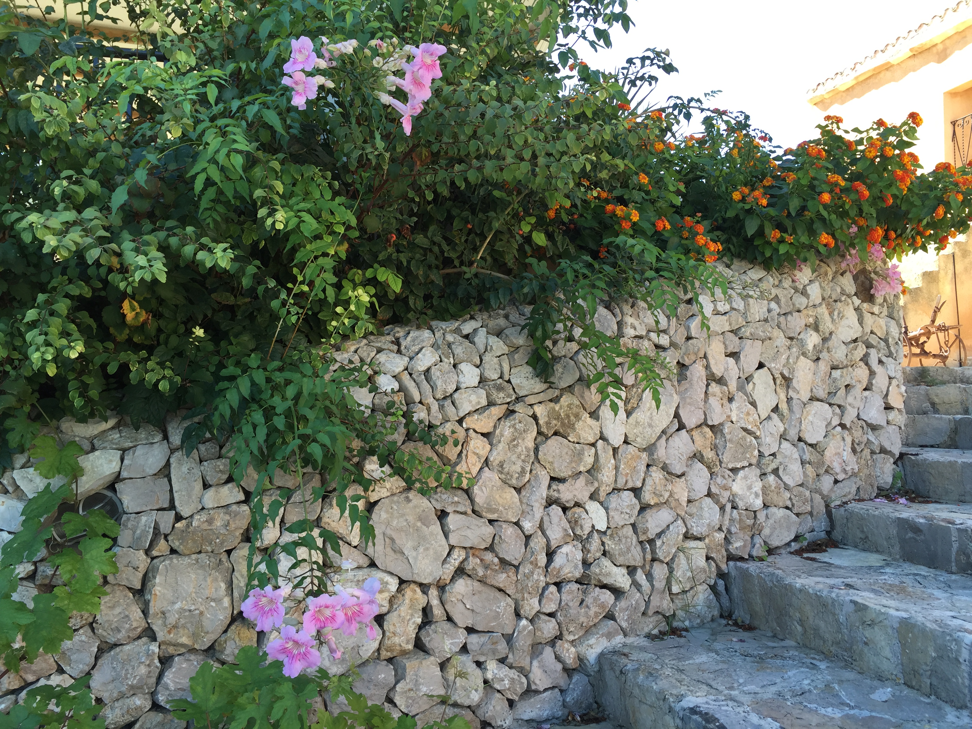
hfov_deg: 61.7
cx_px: 486
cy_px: 364
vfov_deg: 48.2
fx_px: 814
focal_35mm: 29
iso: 32
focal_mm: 4.15
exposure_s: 1/198
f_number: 2.2
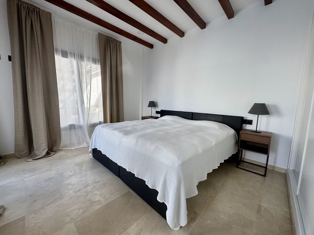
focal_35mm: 14
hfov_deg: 102.1
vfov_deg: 85.6
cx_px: 157
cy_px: 118
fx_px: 127
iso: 40
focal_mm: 2.22
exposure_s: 1/117
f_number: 2.2
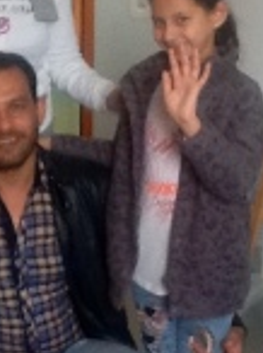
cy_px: 207
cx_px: 89
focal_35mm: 107
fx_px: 1087
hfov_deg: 13.8
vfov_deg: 18.4
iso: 125
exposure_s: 1/30
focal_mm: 2.03
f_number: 2.4
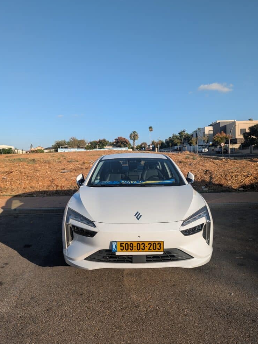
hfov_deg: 54.9
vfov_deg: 69.4
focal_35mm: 25
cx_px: 132
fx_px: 248
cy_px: 175
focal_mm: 6.9
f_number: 1.68
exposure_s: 1/1095
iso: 20
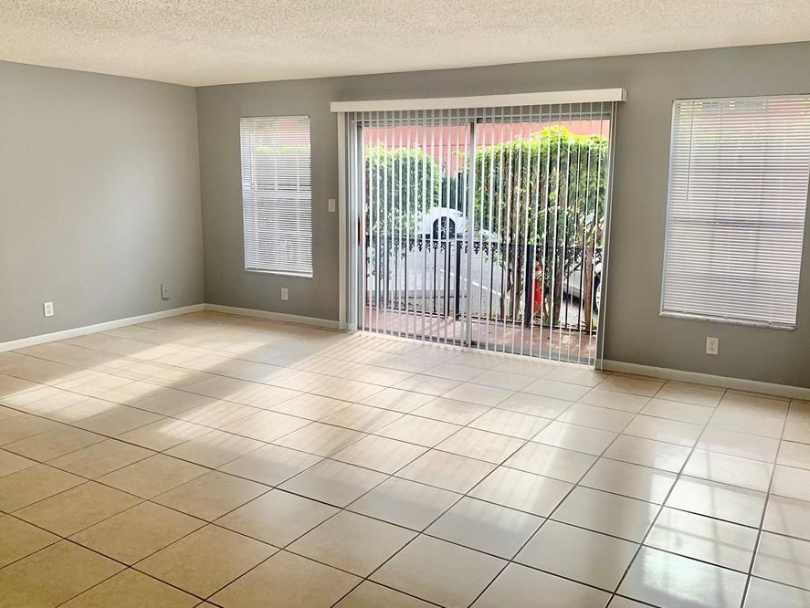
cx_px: 414
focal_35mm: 30
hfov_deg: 59.9
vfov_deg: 46.8
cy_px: 290
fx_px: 702
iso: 25
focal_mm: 4.25
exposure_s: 1/455
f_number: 1.8
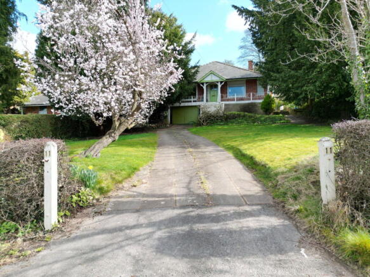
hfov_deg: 71.6
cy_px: 138
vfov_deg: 56.8
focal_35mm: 24
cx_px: 185
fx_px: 256
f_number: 1.7
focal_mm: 6.72
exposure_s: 1/1250
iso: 140
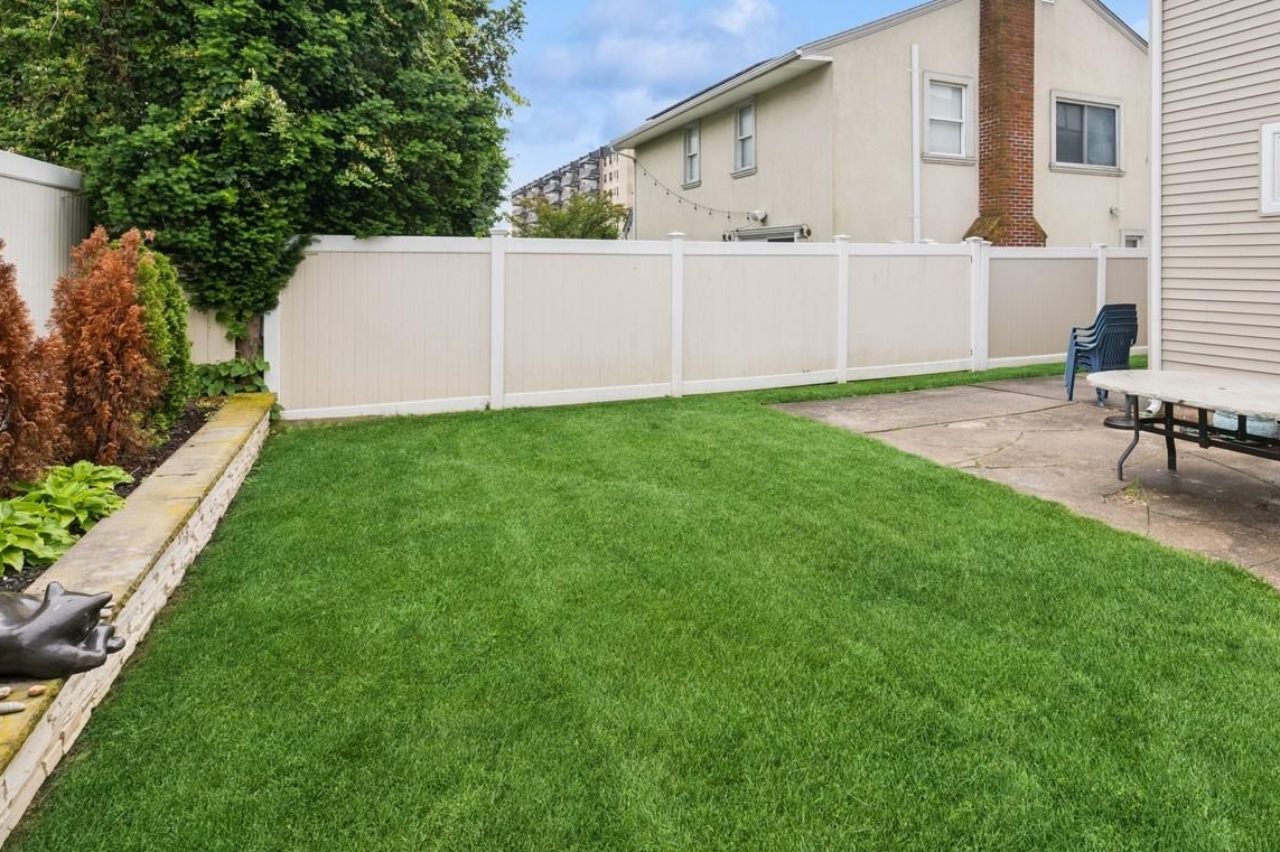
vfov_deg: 57.6
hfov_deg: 80.0
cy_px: 256
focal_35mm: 21
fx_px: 746
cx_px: 784
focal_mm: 15
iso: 640
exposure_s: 1/125
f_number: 14
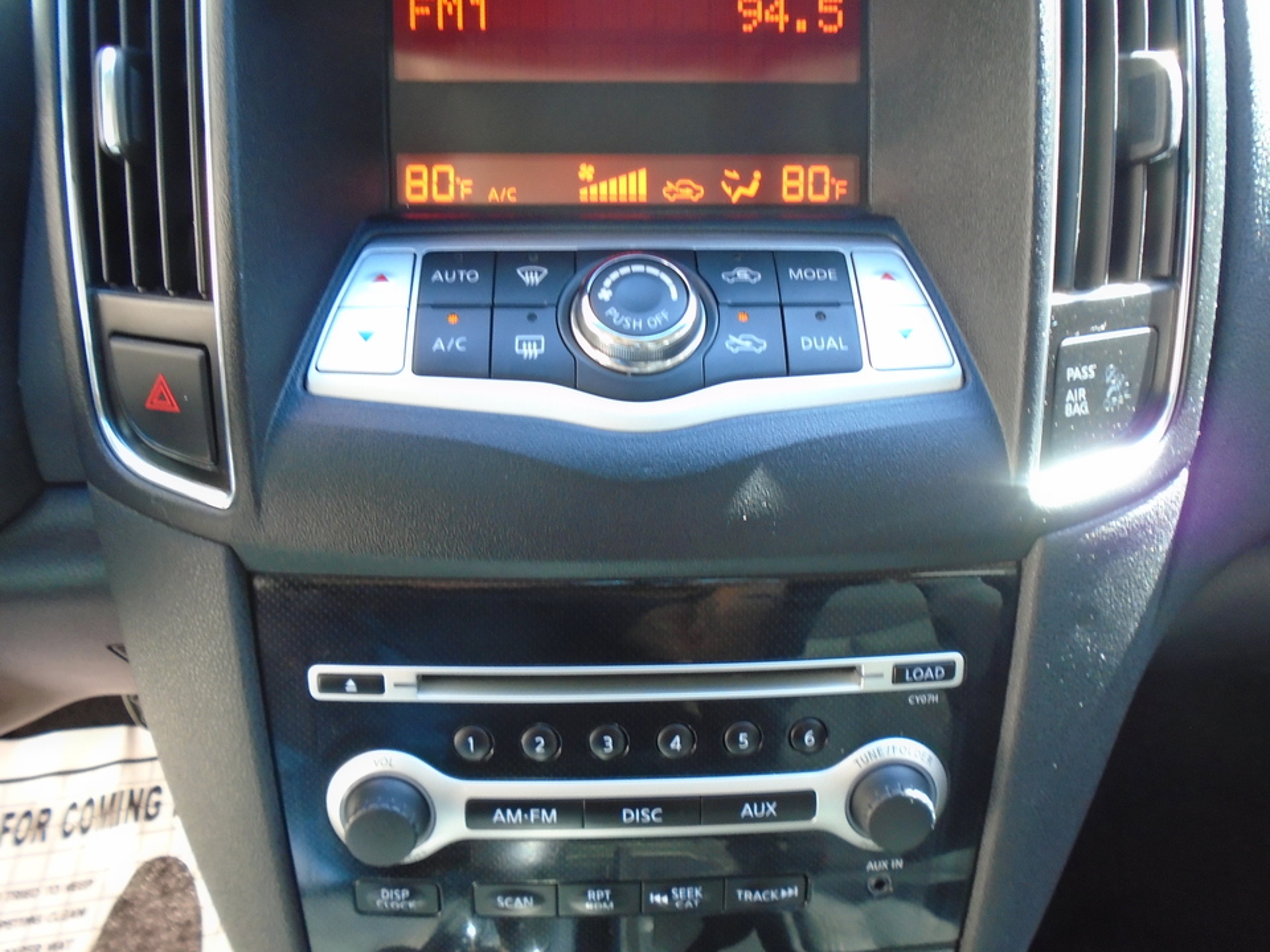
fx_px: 954
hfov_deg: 67.3
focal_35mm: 26
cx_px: 635
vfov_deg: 53.1
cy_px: 476
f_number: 3.2
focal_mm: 4.6
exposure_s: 1/30
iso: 250
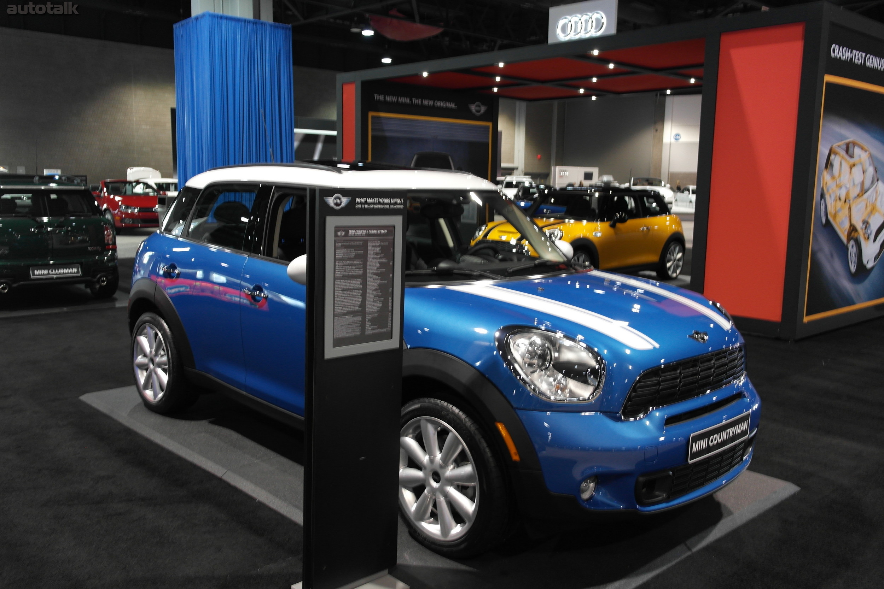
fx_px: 737
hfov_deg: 61.9
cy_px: 294
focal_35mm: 30
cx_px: 442
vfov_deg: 43.6
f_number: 3.5
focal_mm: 20
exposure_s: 1/20
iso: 400
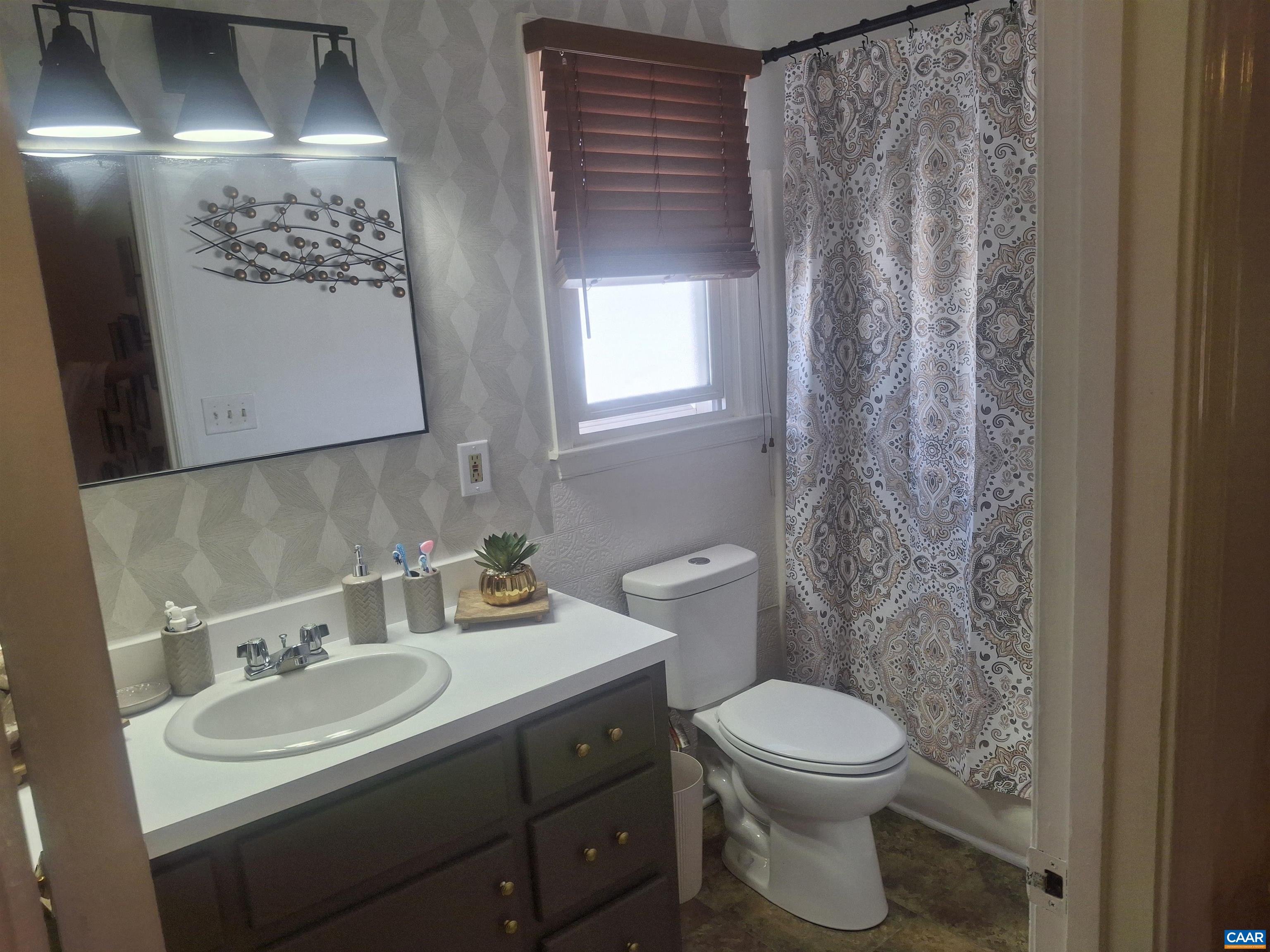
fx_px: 917
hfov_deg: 69.4
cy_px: 476
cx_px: 635
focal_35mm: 25
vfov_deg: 54.9
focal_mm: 4.69
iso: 40
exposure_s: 1/120
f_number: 1.8
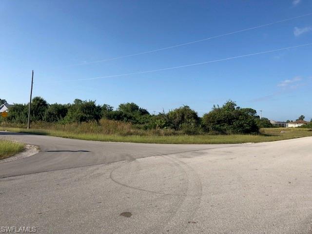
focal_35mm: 28
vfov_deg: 49.7
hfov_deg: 63.4
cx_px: 156
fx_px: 252
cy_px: 117
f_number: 1.8
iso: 20
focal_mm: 3.99
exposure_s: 1/2183
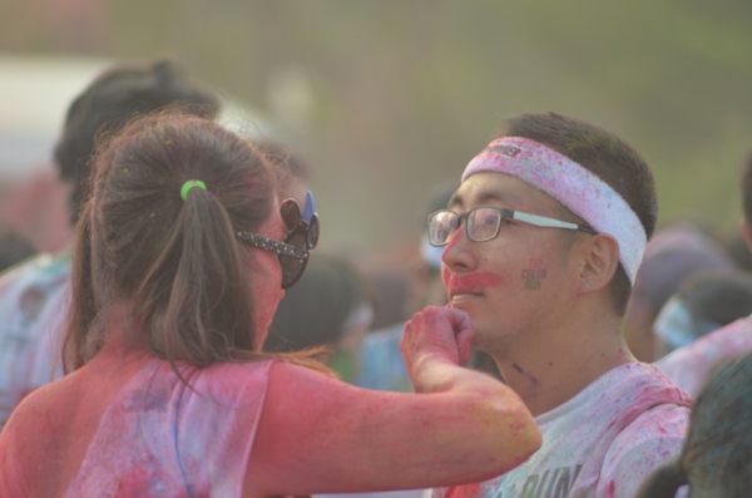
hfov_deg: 4.6
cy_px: 249
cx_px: 376
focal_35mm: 450
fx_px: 9378
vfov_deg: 3.0
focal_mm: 300
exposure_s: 1/250
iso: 400
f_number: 5.6
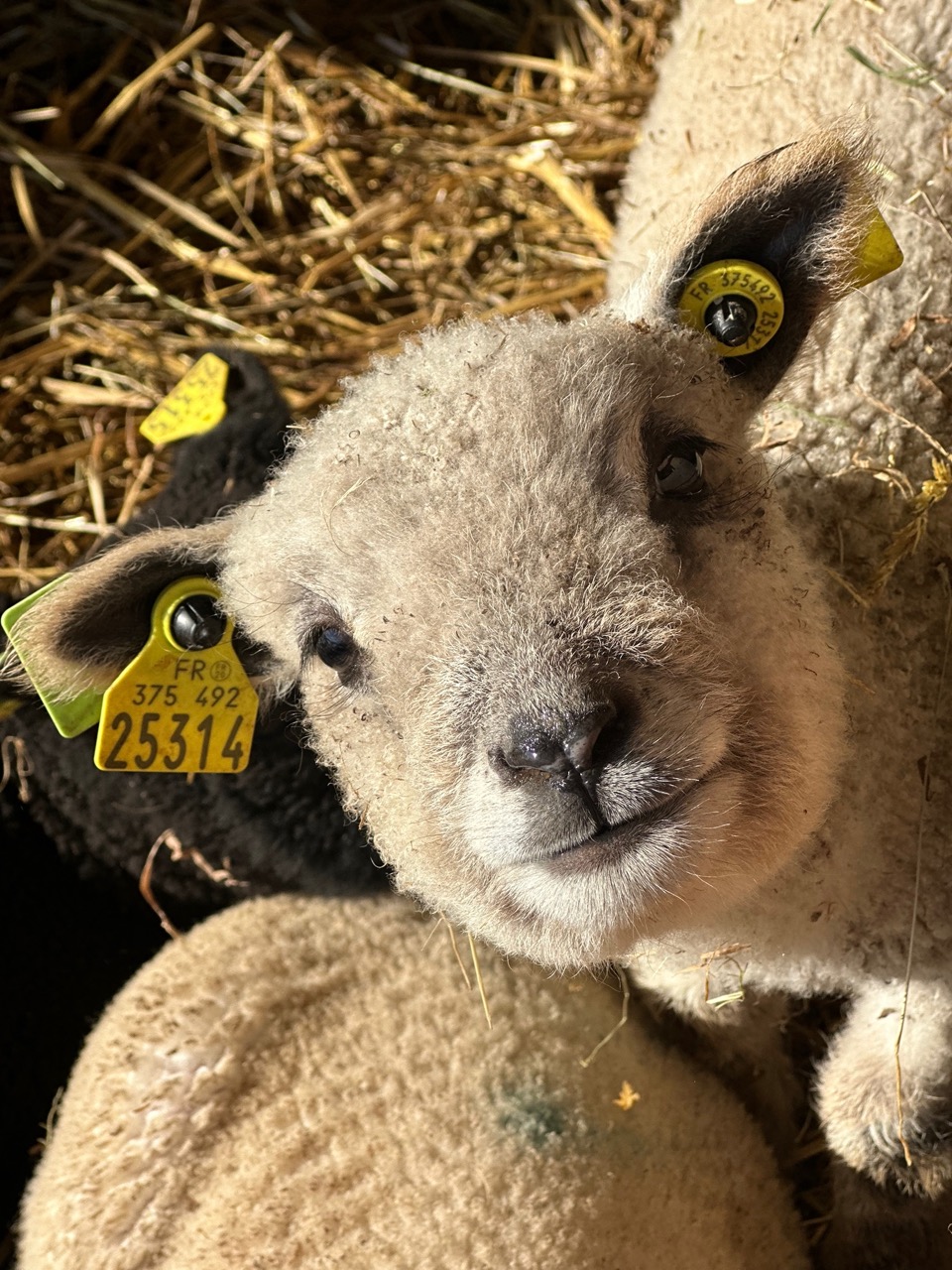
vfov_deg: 25.3
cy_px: 635
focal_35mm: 77
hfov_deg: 19.1
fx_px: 2824
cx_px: 476
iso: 32
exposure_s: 1/589
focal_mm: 9
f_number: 2.8
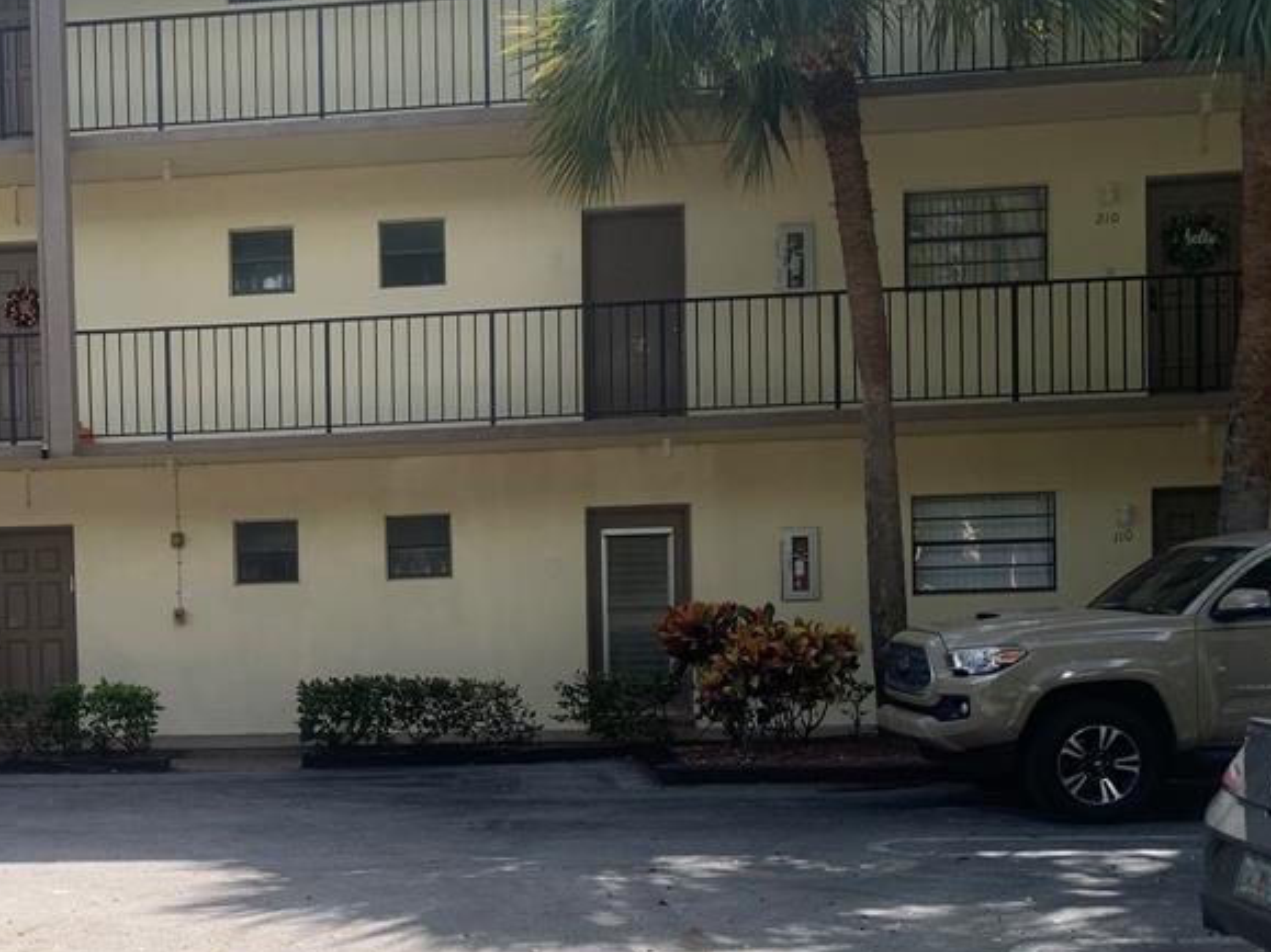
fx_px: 1689
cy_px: 632
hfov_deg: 39.5
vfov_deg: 31.3
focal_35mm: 46
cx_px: 246
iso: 25
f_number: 1.8
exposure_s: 1/1190
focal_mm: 4.25
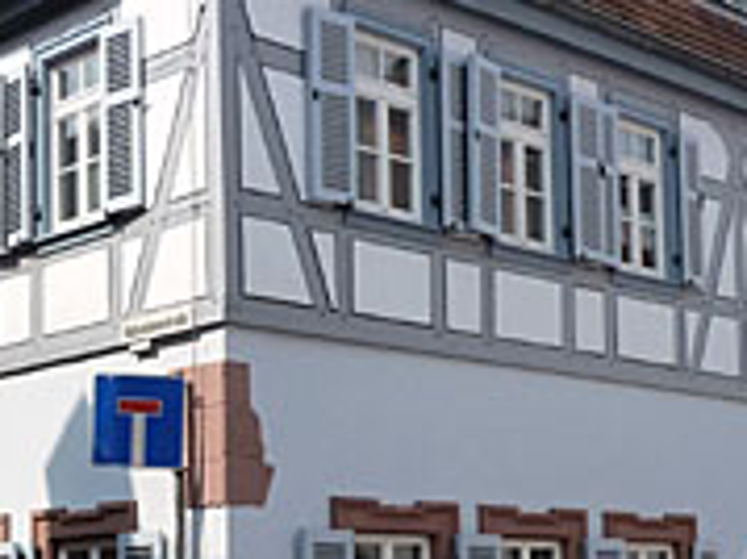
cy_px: 471
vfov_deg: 17.4
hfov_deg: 23.2
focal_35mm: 84
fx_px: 1811
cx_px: 238
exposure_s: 1/400
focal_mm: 4.1
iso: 125
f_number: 4.5
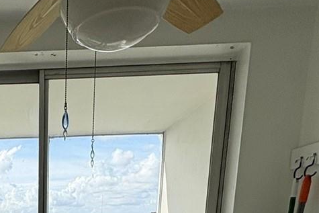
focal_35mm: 49
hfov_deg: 37.0
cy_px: 329
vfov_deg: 22.2
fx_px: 434
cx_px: 15
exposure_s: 1/771
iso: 40
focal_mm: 2.22
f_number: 2.2
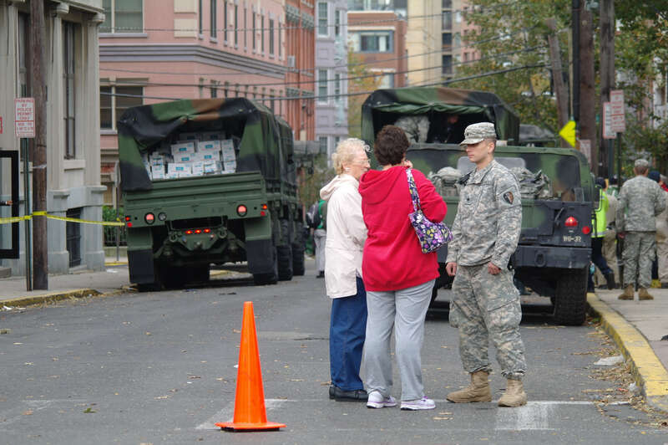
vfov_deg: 8.6
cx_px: 334
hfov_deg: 12.8
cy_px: 222
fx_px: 2966
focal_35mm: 160
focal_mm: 104
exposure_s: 1/60
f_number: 5
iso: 200
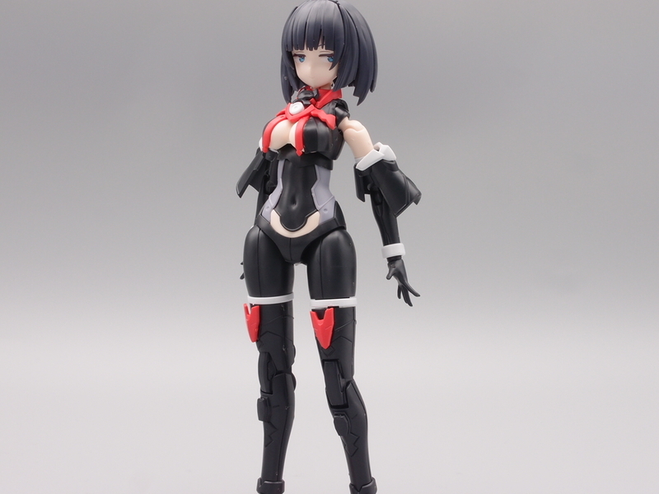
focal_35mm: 65
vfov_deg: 22.6
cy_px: 247
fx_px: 1237
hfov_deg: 29.8
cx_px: 330
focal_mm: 14.05
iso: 100
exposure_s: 1/5
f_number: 8
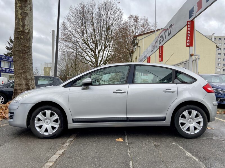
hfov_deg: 67.3
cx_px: 112
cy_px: 84
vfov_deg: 53.1
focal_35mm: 26
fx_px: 169
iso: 32
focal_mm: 4.25
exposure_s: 1/122
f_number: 1.8
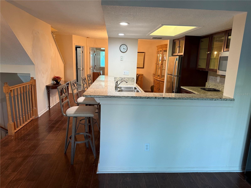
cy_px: 94
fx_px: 174
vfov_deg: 56.8
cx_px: 126
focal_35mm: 24
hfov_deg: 71.6
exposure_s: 1/60
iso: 250
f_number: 1.78
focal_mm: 6.76
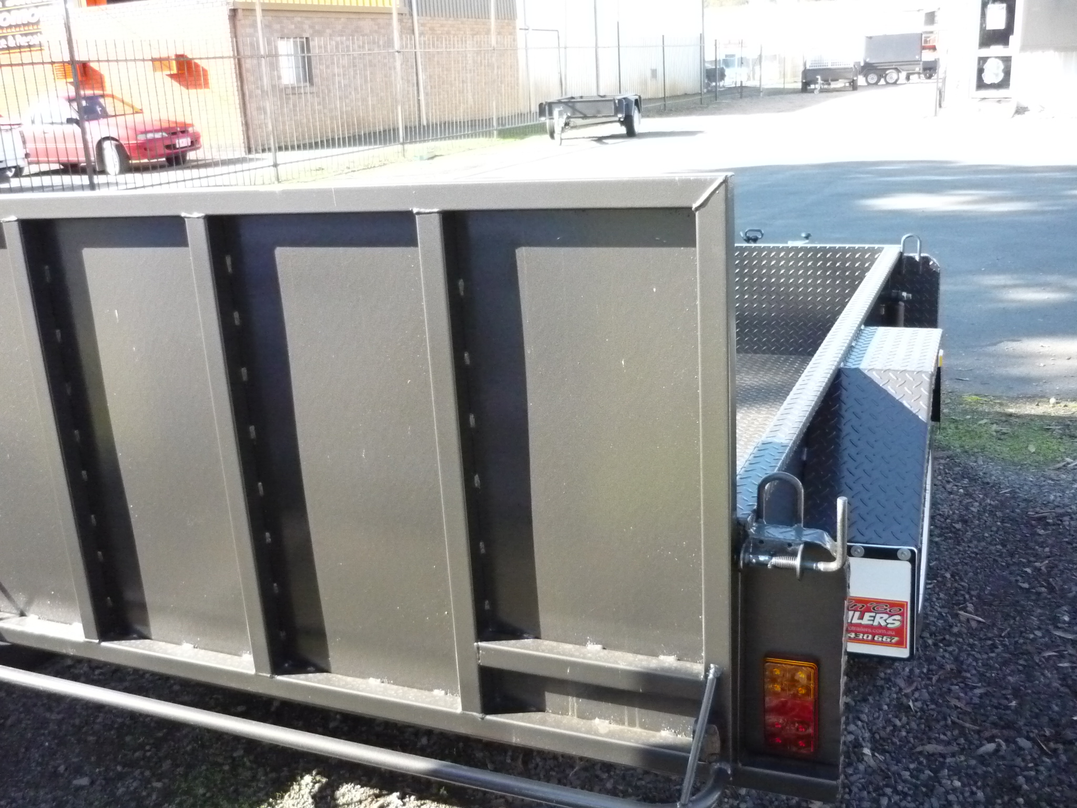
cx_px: 538
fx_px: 1027
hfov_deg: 55.4
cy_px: 404
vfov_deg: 42.9
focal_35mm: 33
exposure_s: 1/800
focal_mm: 5.5
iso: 800
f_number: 2.8
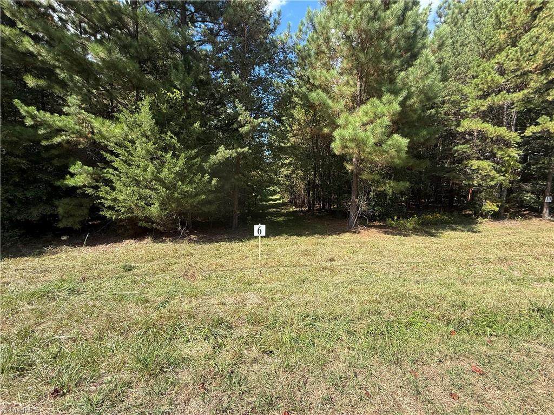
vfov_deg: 85.7
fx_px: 224
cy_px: 208
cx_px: 277
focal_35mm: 14
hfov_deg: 102.1
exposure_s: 1/585
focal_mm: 2.22
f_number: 2.2
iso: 50
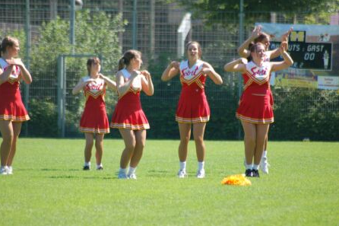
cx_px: 168
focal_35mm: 456
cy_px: 113
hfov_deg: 4.5
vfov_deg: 3.0
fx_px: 4292
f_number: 5.6
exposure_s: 1/640
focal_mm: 300
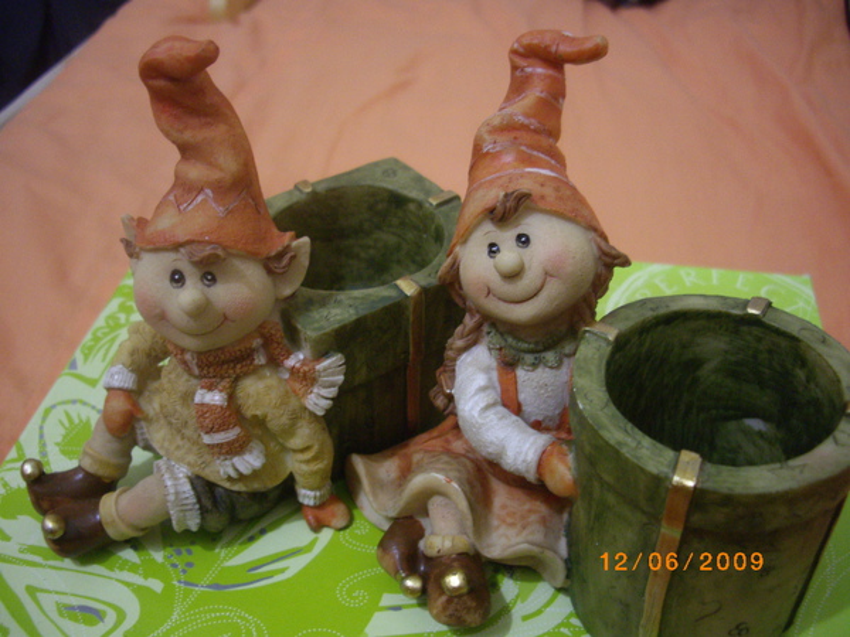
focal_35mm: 38
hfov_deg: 49.0
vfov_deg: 37.7
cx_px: 425
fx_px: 933
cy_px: 318
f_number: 2.8
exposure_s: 1/10
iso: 400
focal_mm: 7.9
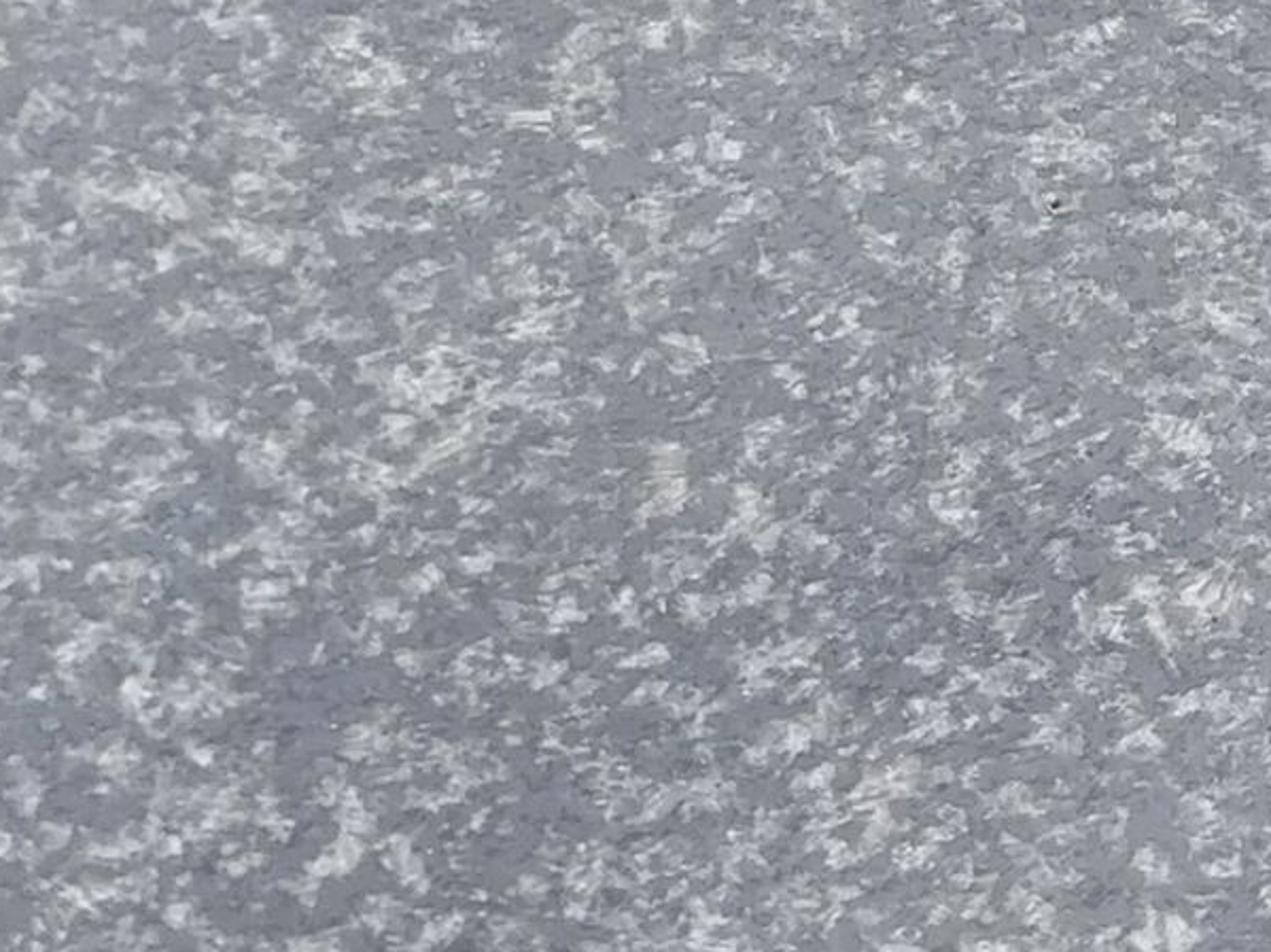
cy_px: -503
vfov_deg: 11.4
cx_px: 2442
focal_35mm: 124
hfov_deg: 13.8
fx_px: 4552
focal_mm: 4
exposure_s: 1/364
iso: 25
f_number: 1.8
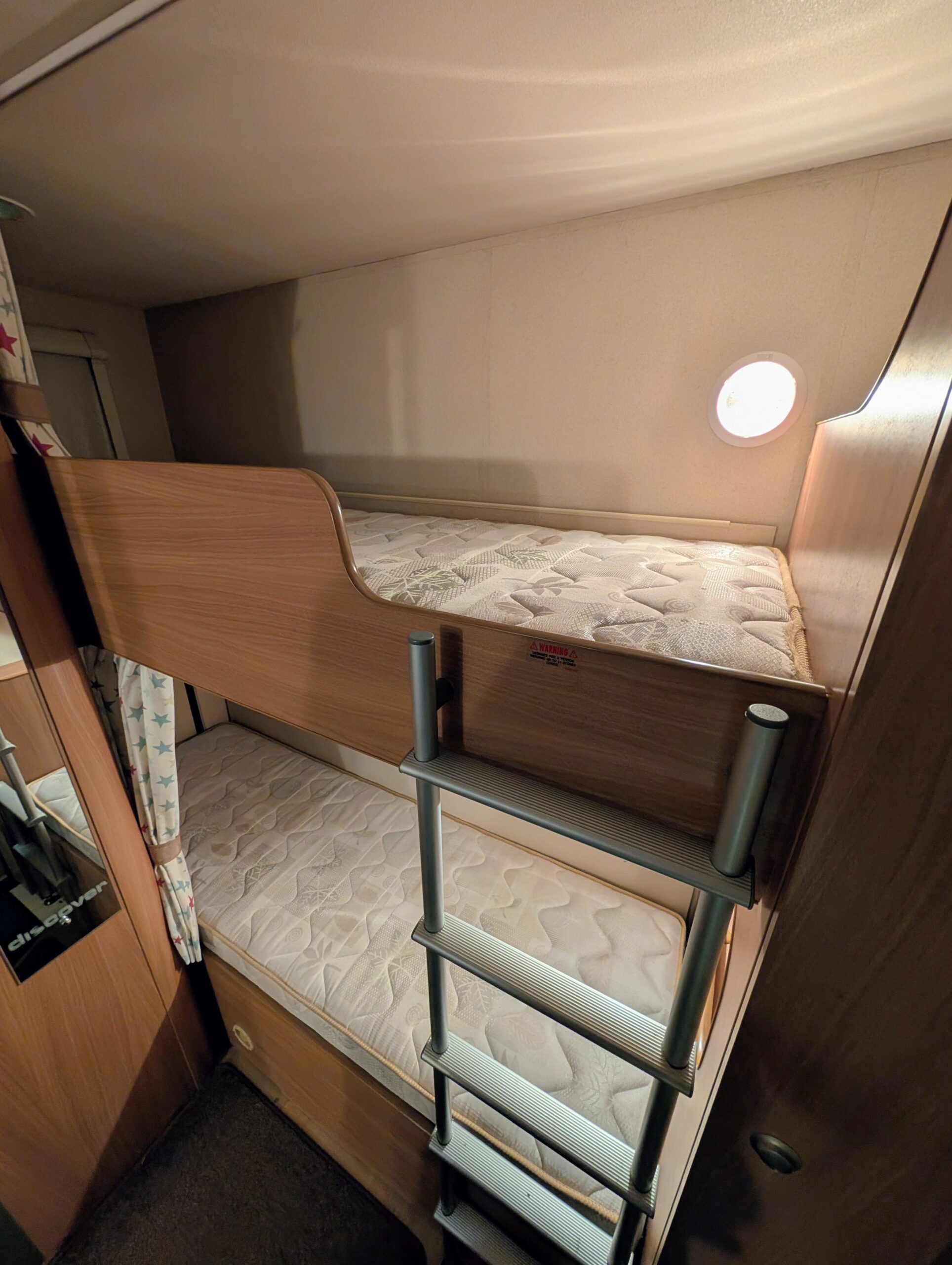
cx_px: 476
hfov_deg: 94.6
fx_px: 439
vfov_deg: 110.5
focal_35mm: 12
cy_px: 632
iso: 177
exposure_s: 1/25
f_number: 1.7
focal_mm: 2.02
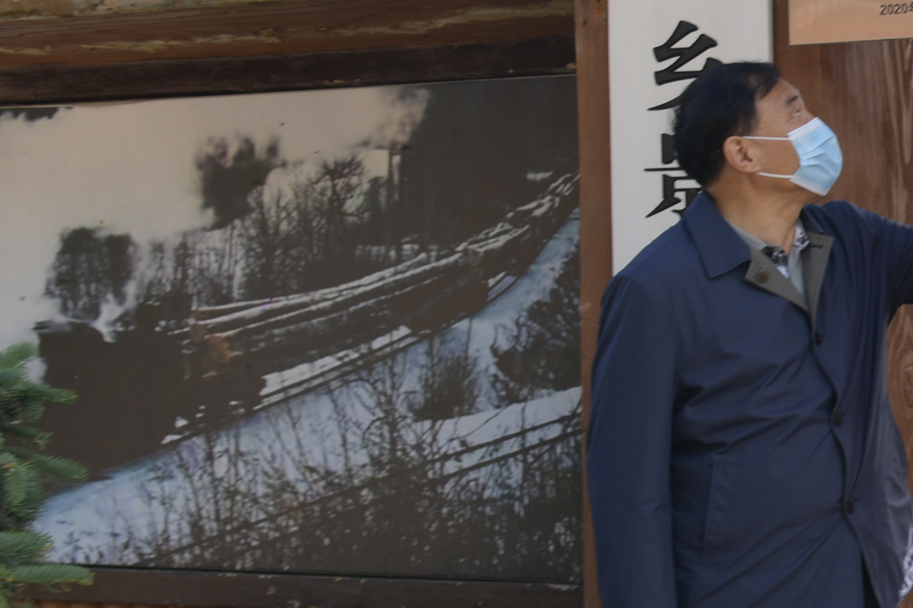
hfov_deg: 24.2
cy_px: 313
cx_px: 1293
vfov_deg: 19.7
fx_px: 1750
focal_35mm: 69
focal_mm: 24
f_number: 6.3
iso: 125
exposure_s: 1/250
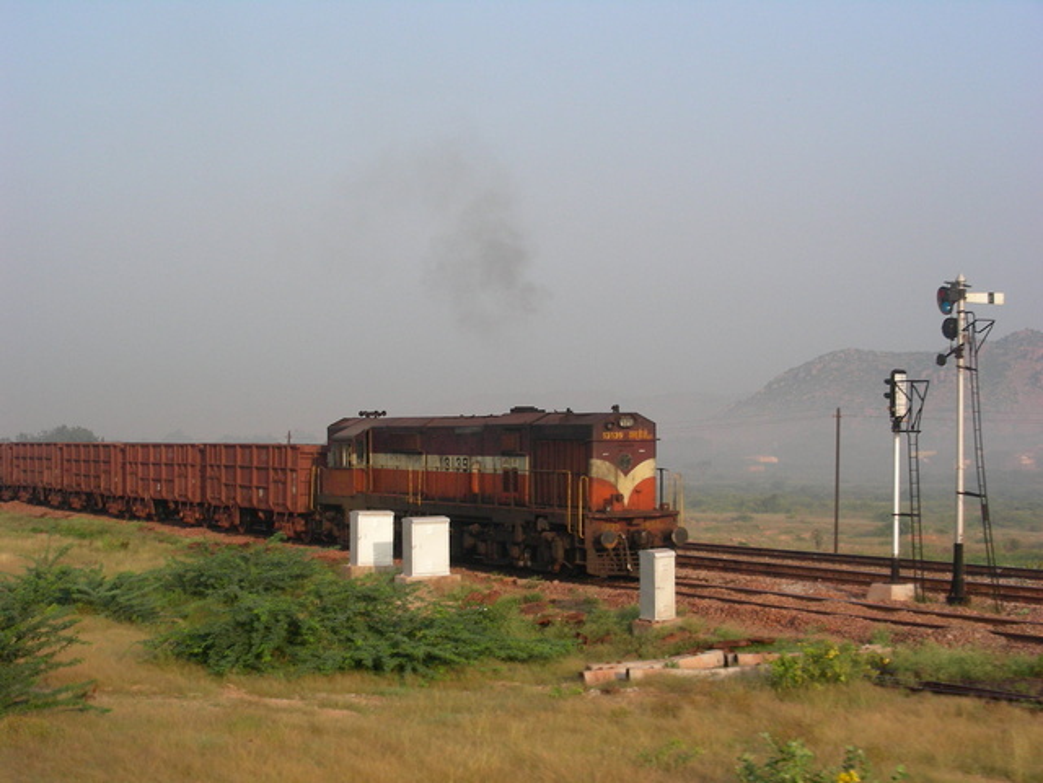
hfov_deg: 30.7
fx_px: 1898
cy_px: 392
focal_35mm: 63
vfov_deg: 23.3
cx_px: 522
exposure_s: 1/319
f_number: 4
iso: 50
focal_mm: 10.5
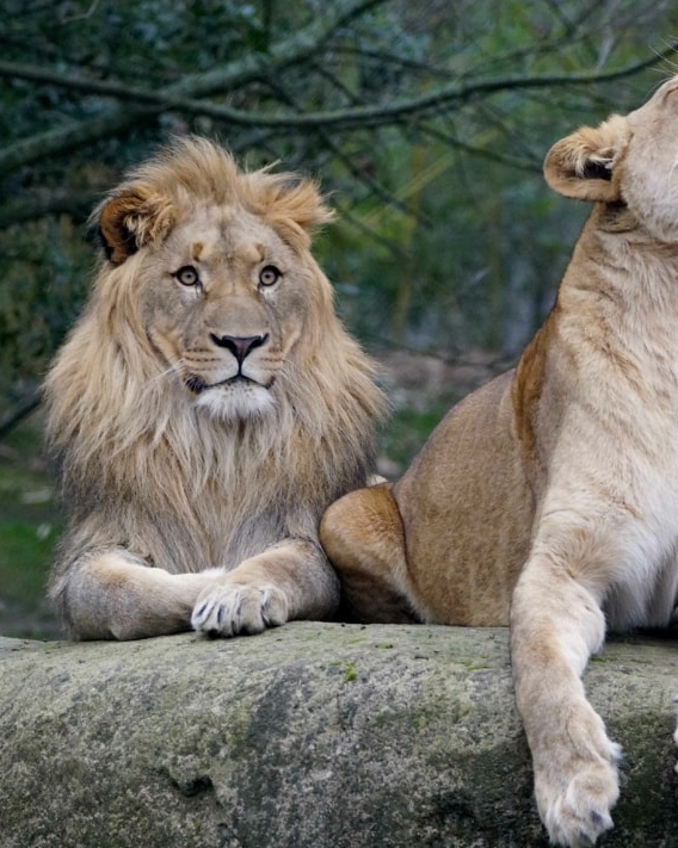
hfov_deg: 3.4
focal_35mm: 456
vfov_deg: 4.2
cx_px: 444
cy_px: 424
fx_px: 11440
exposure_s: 1/500
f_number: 5.6
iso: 3200
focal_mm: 215
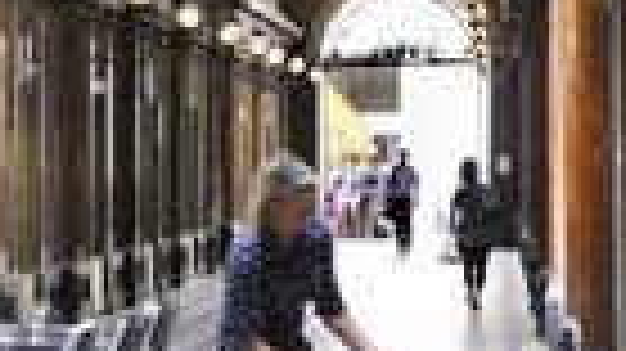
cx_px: -83
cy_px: 148
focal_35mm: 152
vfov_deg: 8.0
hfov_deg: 13.8
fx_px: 2522
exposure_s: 1/60
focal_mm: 48
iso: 400
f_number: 6.3
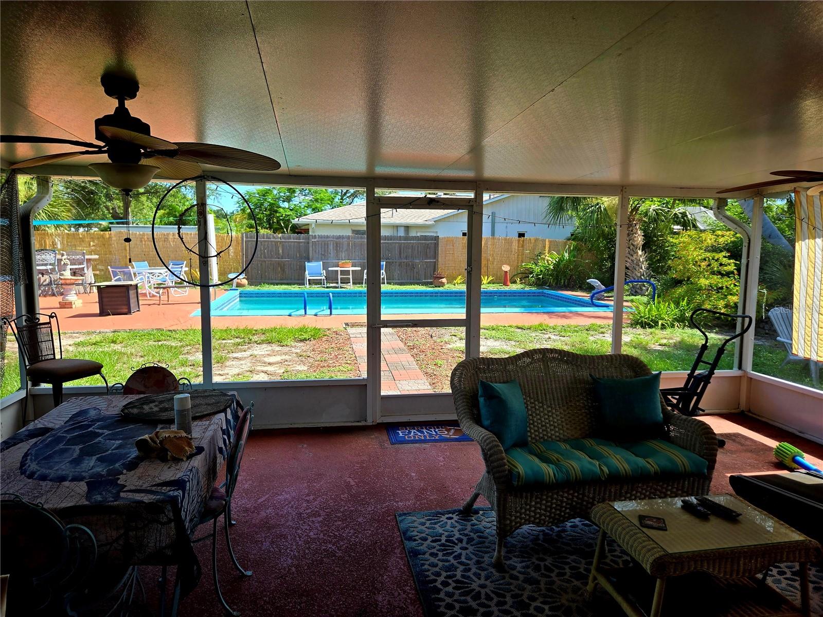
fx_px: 547
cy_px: 308
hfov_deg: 73.9
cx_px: 412
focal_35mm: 23
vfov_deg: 58.9
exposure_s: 1/294
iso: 25
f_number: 1.8
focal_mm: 5.4
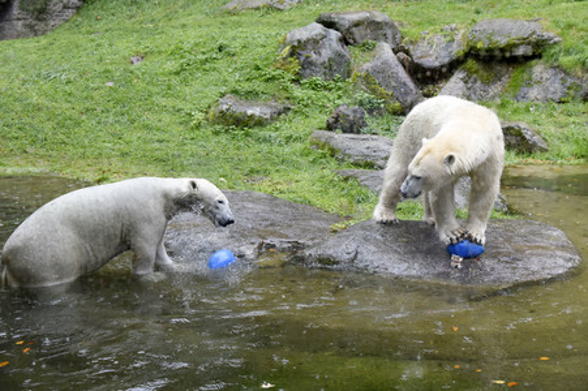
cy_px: 196
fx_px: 898
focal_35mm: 55
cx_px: 294
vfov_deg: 24.6
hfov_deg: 36.3
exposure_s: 1/160
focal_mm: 55
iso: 2000
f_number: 6.3
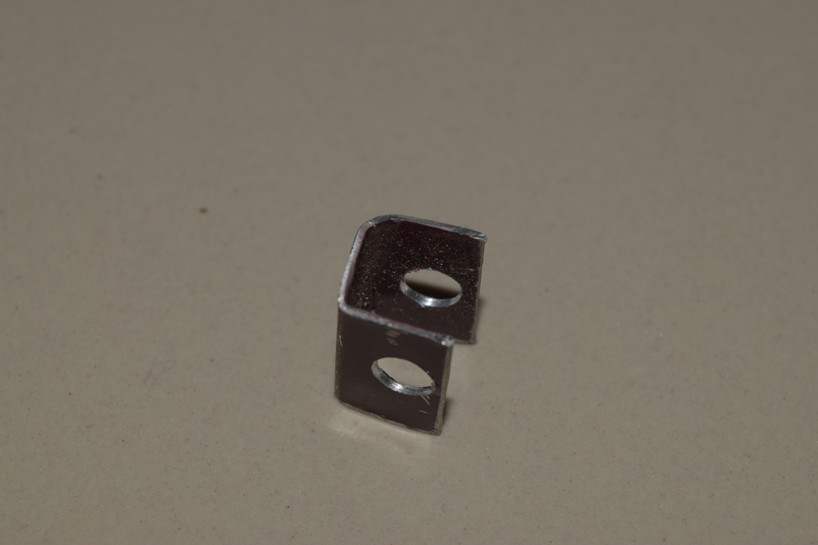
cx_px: 409
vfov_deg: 16.6
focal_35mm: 82
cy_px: 272
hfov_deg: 24.6
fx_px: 1874
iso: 100
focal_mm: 55
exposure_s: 1/60
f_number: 10
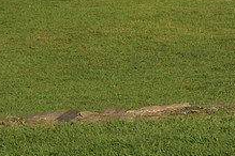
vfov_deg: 5.4
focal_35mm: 234
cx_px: 739
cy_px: -359
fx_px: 1527
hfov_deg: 7.6
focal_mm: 32
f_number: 14
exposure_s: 1/200
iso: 200
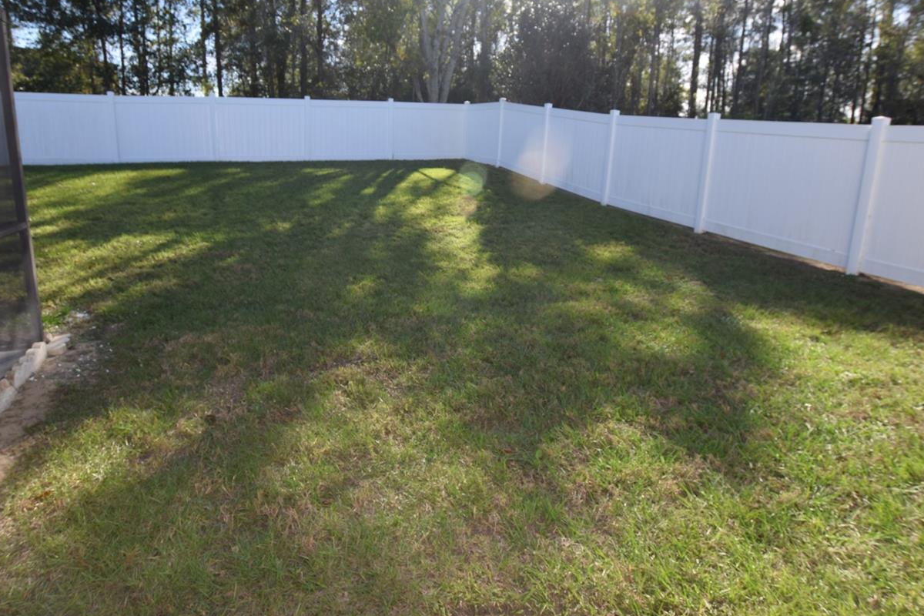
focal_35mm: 20
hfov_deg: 84.0
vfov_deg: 61.7
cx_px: 462
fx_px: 513
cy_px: 264
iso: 100
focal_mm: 10
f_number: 6.3
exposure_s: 1/160
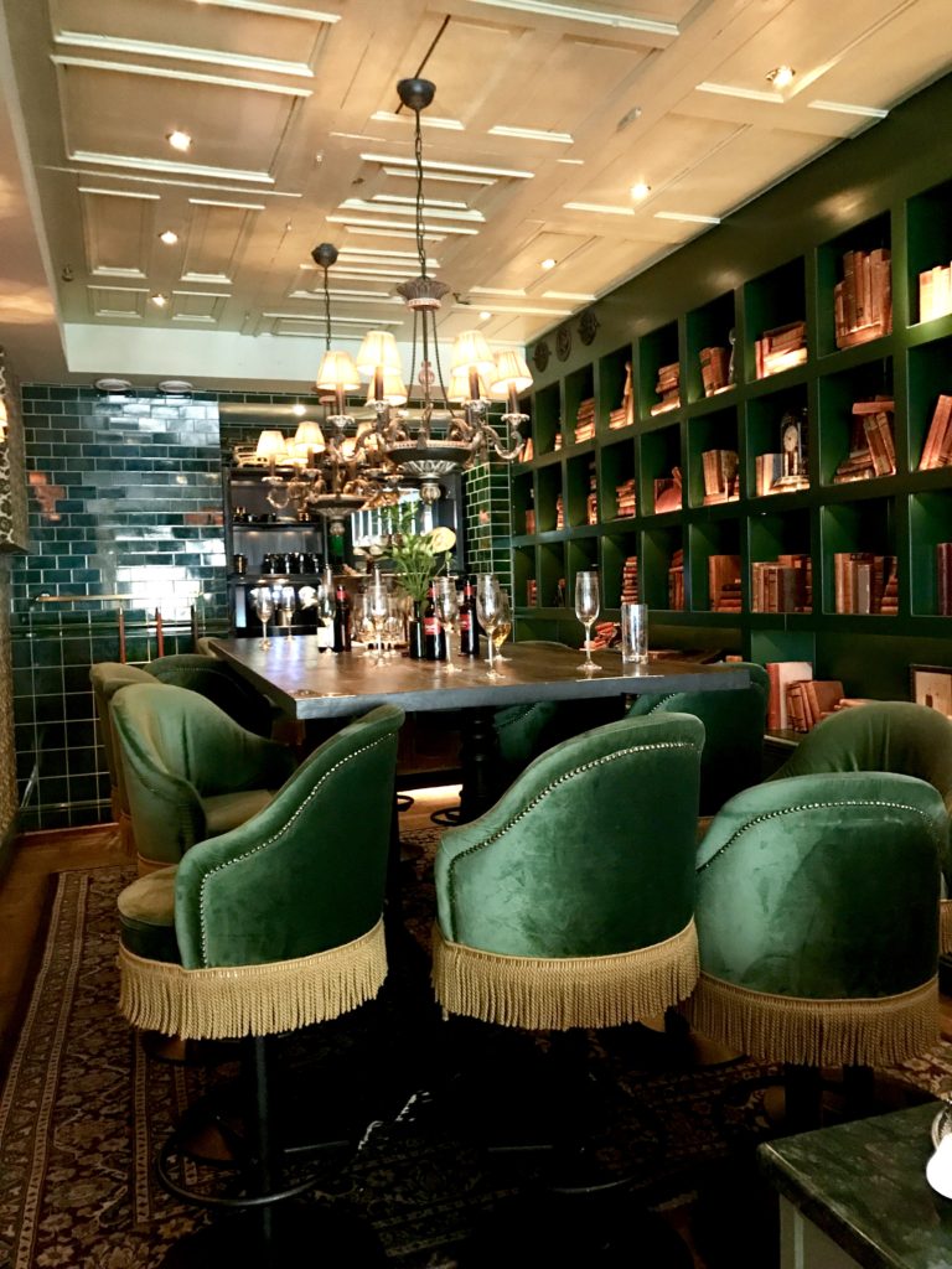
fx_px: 1027
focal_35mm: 28
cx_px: 476
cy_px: 634
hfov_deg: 49.7
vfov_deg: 63.4
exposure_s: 1/4
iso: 80
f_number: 1.8
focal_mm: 3.99
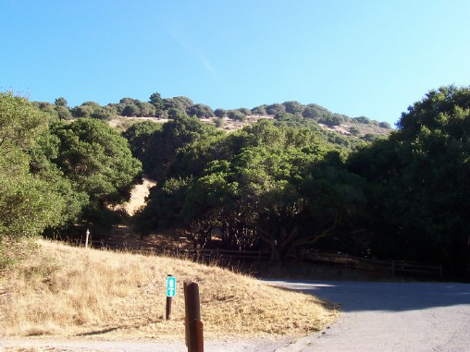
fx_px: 502
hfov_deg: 50.1
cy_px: 176
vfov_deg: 38.7
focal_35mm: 37
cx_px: 235
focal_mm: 5.6
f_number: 5.6
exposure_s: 1/125
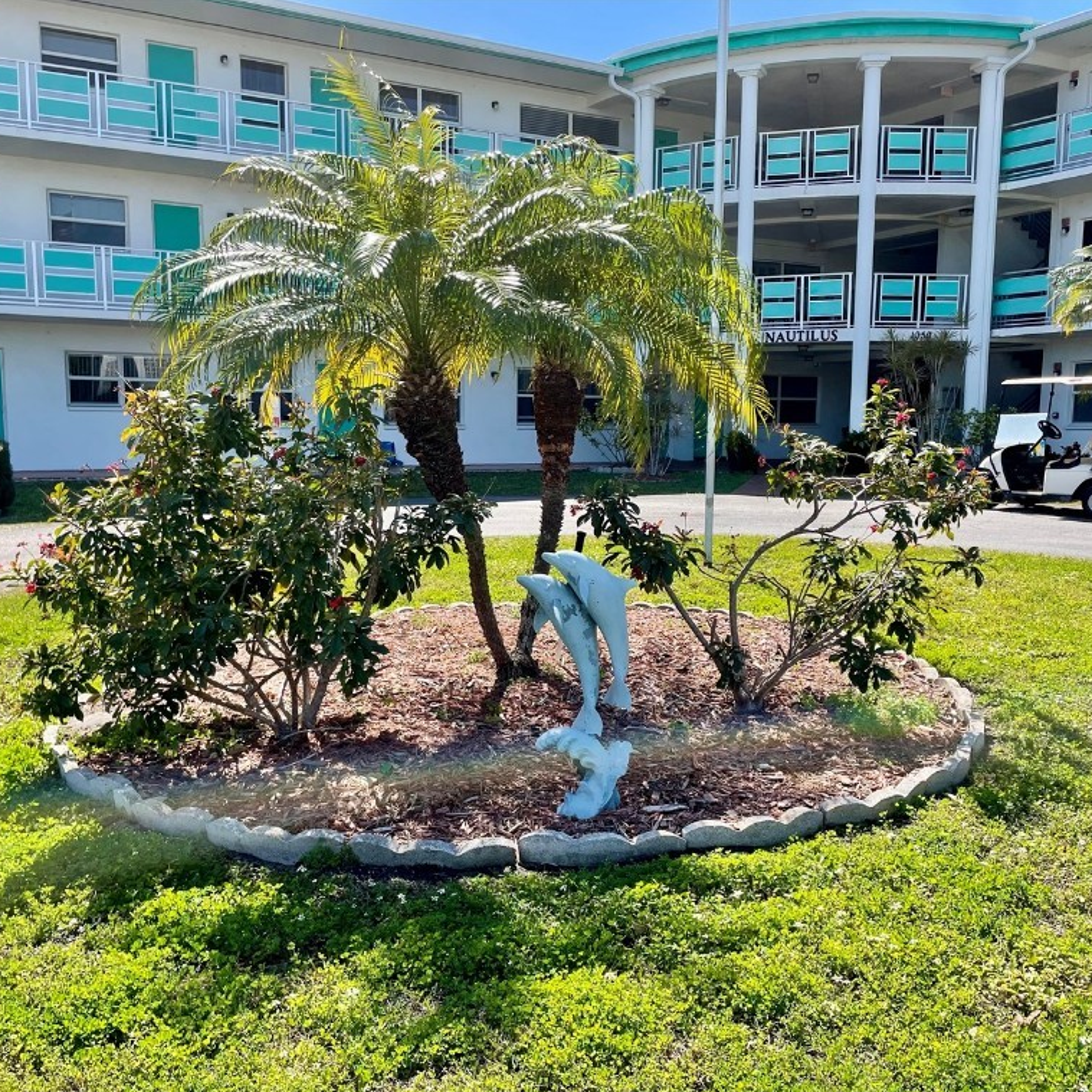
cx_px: 531
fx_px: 1106
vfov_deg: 52.5
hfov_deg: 52.5
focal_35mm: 31
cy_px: 550
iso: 32
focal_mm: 4.2
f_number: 1.6
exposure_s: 1/1618
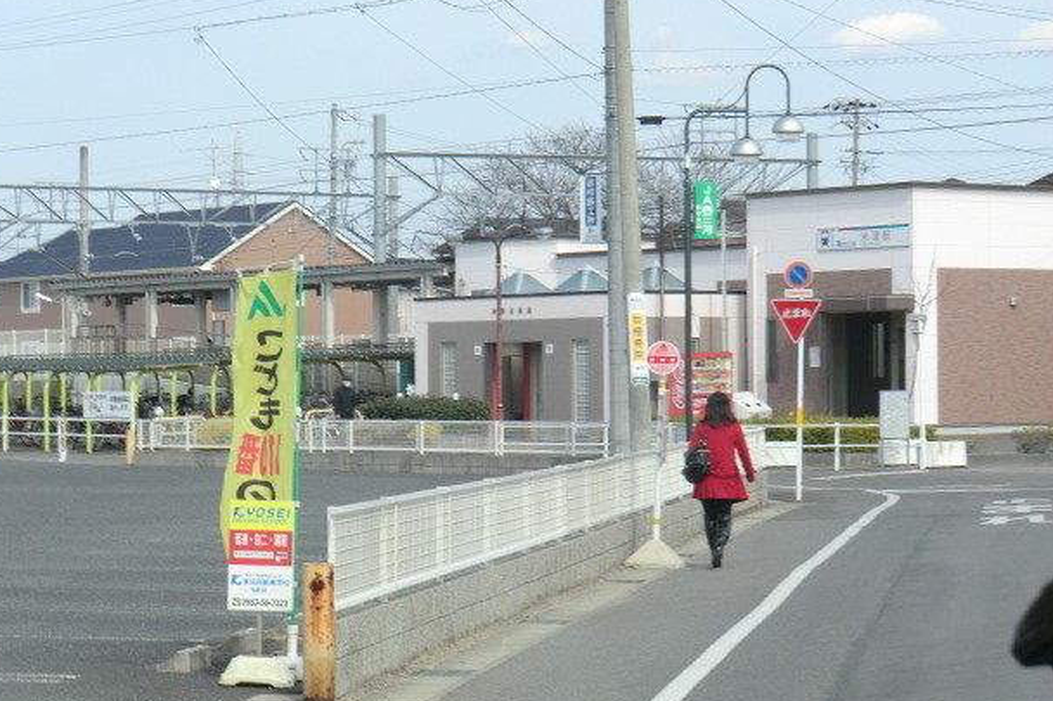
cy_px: 363
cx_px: 501
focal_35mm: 115
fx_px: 3363
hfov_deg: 17.8
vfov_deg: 11.9
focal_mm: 18.8
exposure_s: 1/200
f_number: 5
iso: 64
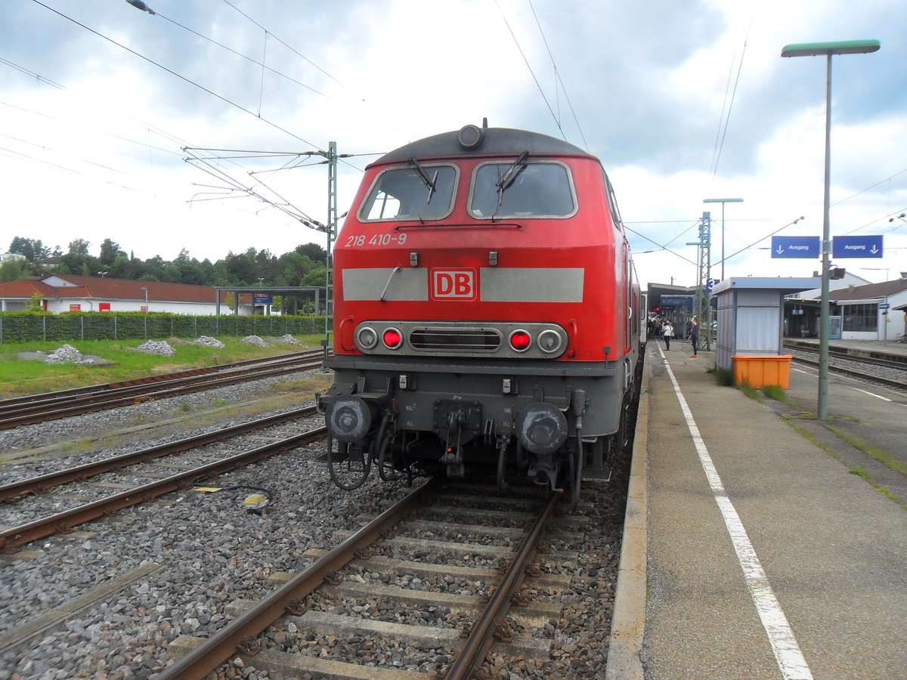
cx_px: 454
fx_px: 707
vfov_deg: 51.4
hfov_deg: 65.3
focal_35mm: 27
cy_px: 340
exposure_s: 1/350
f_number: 3.5
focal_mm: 4.9
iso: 100
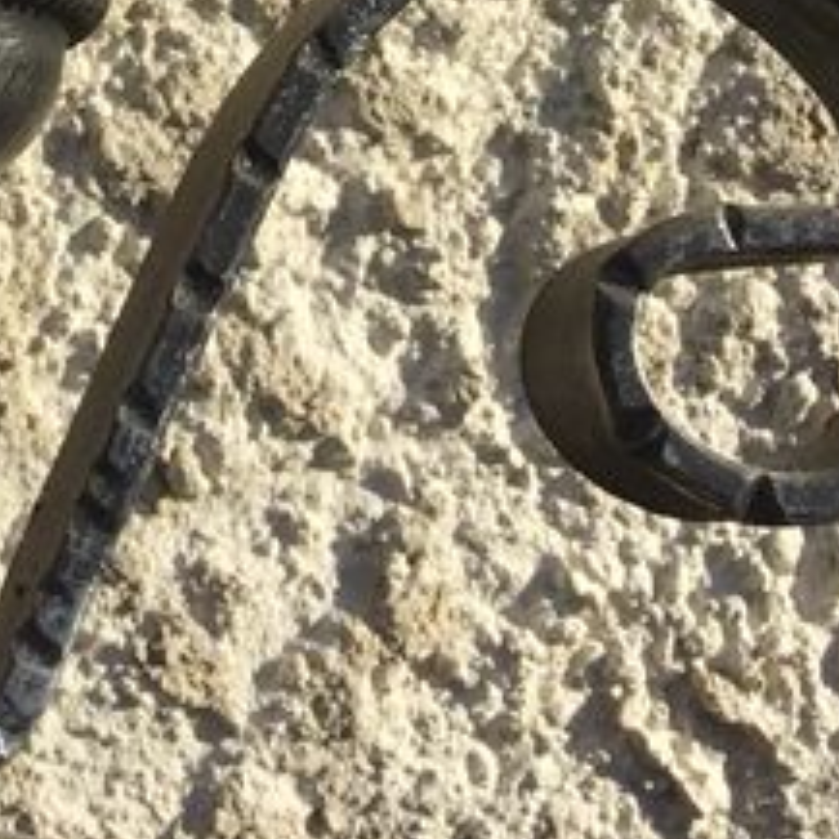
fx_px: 3455
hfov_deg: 13.2
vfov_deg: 12.4
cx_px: -371
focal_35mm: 126
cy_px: -754
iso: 25
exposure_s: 1/1481
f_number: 2.4
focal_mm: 3.3
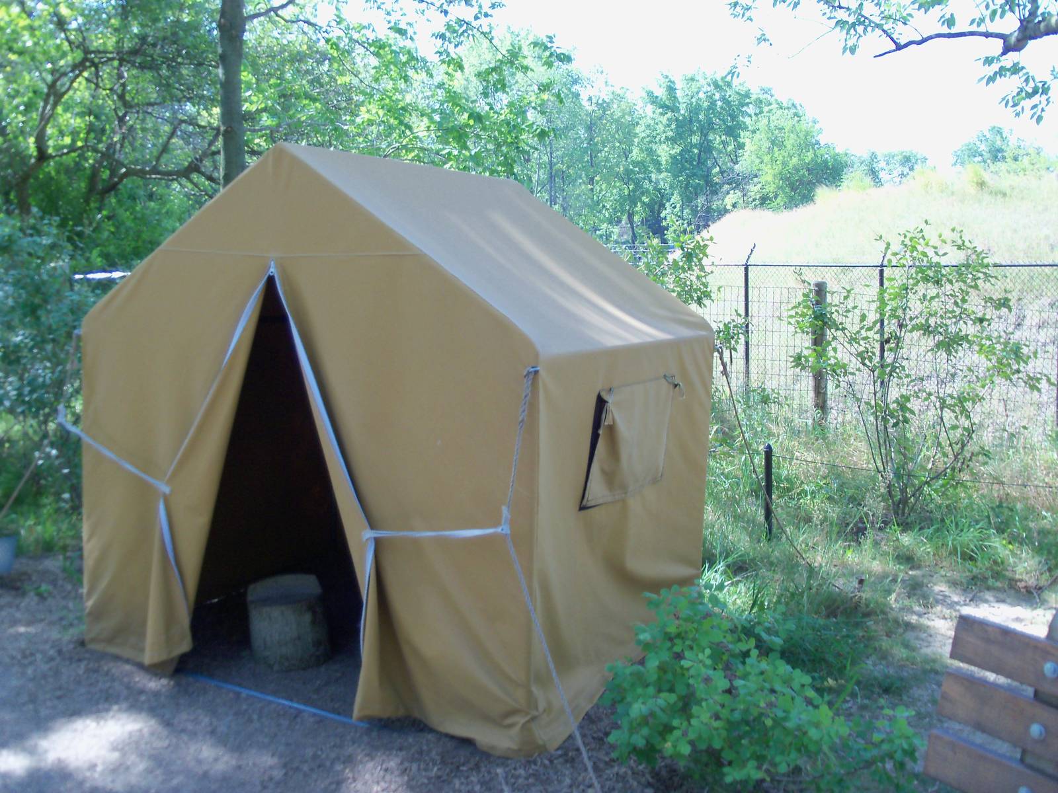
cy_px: 396
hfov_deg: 52.6
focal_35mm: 35
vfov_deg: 40.7
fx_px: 1070
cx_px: 529
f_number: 3
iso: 80
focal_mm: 6.3
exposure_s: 1/100
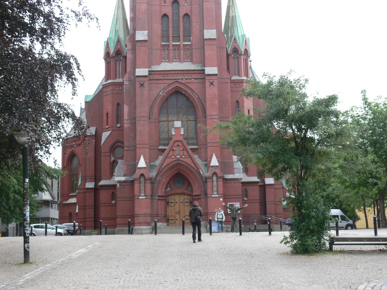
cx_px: 194
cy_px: 145
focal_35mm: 56
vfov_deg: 26.1
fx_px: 626
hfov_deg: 34.3
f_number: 3.2
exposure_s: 1/50
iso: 100
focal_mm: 11.8
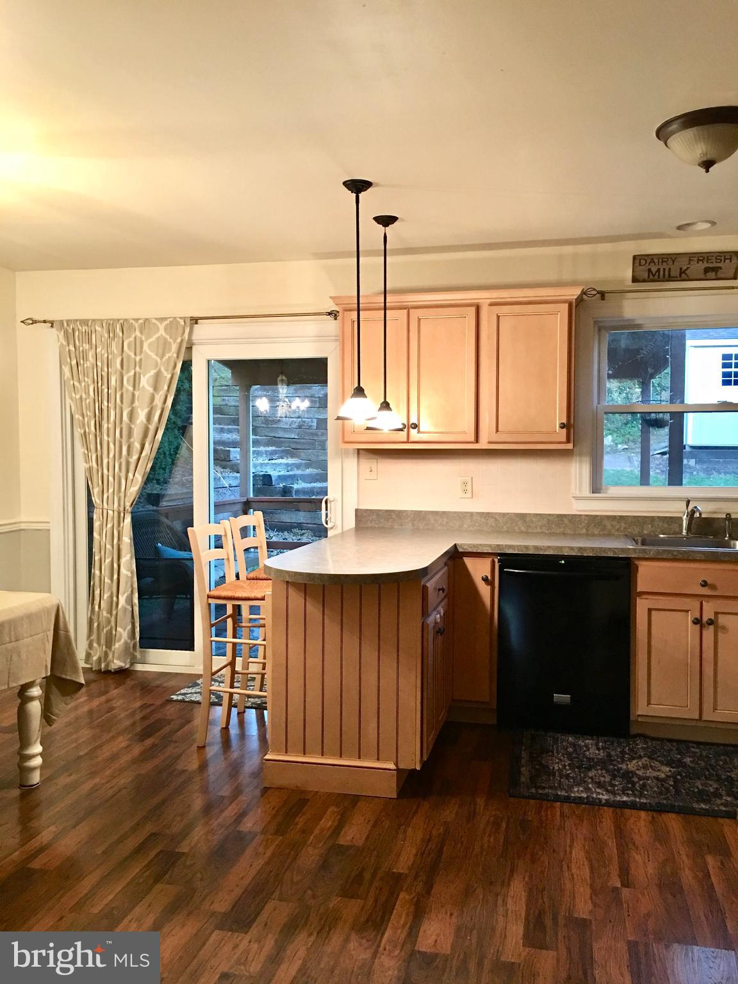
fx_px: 824
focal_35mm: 29
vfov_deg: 61.7
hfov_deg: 48.2
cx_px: 369
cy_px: 492
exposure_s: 1/15
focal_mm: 4.15
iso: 100
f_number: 2.2
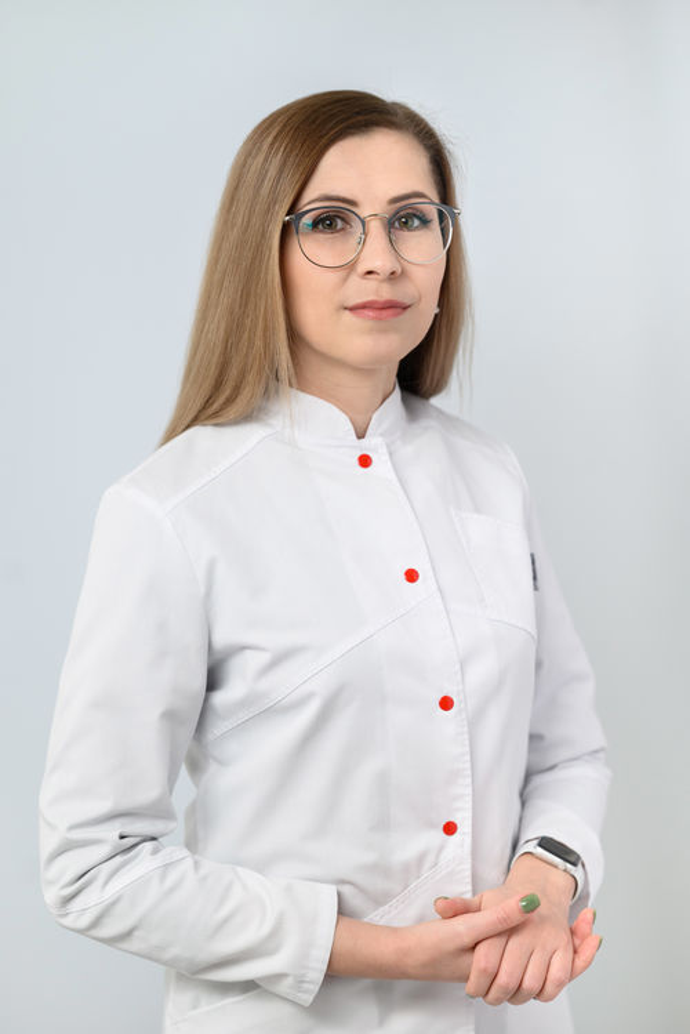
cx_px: 345
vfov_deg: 23.9
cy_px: 517
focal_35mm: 85
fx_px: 2441
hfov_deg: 16.1
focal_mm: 85
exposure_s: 1/200
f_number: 3.2
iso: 500
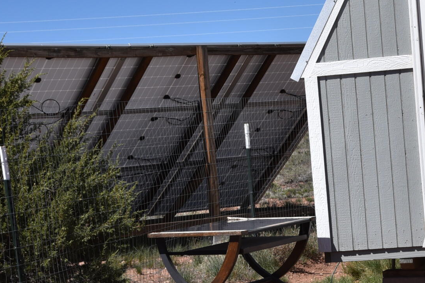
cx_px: 439
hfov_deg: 17.2
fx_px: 1369
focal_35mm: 116
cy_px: 105
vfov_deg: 11.8
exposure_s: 1/500
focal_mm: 42
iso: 200
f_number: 11
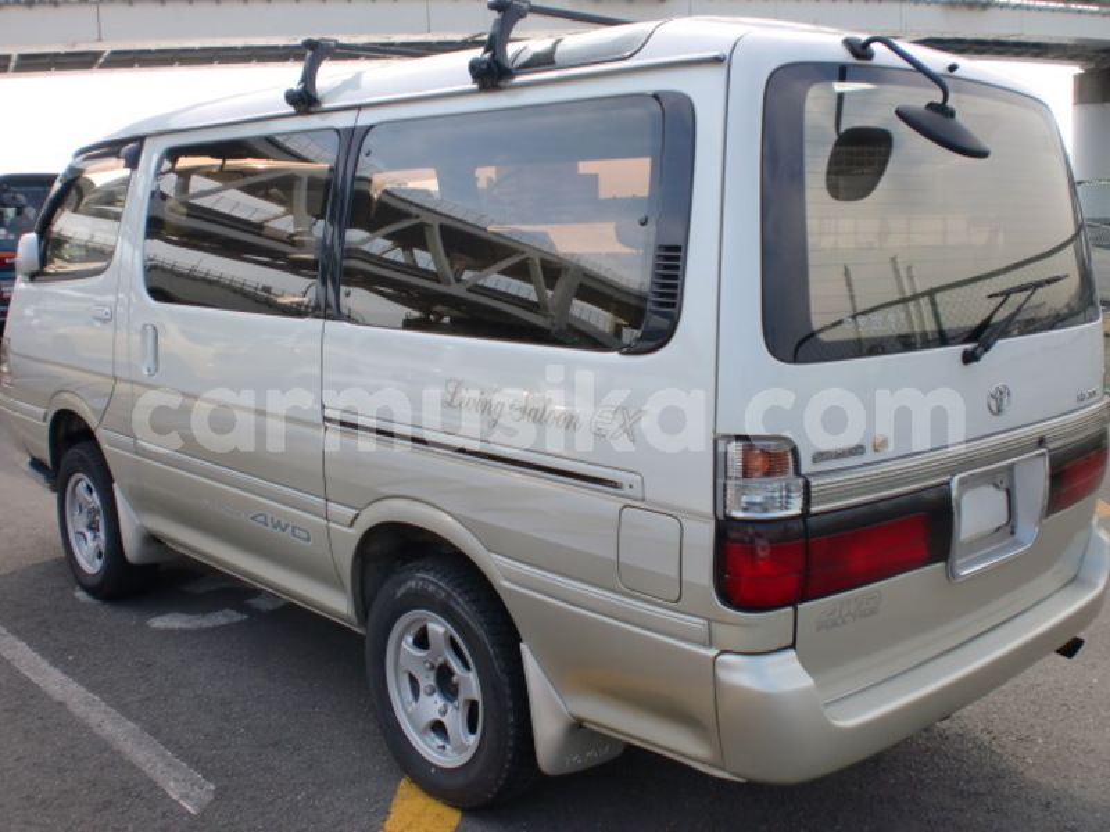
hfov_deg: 52.6
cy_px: 416
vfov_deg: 40.7
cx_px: 555
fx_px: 1122
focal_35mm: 35
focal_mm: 6.3
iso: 64
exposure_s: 1/320
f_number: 3.1
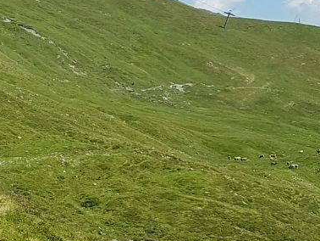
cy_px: 93
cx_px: -261
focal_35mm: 110
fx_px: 1018
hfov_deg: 15.3
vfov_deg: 13.5
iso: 50
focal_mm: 4.2
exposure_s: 1/2184
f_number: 1.7
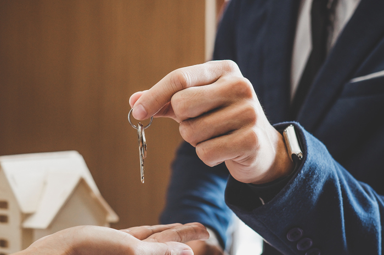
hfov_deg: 21.4
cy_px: 169
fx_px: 1013
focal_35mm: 95
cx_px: 135
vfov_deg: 14.4
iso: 400
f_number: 2.8
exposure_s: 1/125
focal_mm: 35
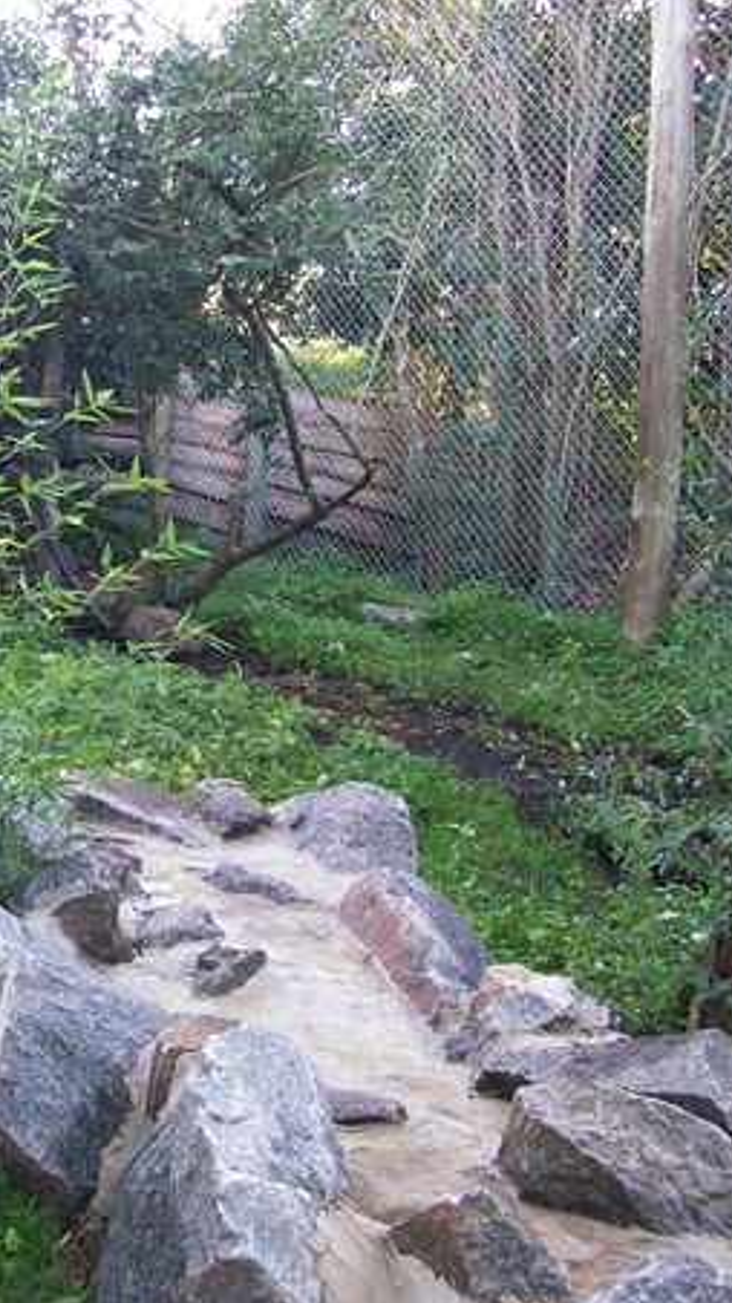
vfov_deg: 39.2
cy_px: 654
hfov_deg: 22.0
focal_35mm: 53
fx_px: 1830
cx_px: 45
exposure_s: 1/72.1
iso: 200
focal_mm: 6
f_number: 2.7
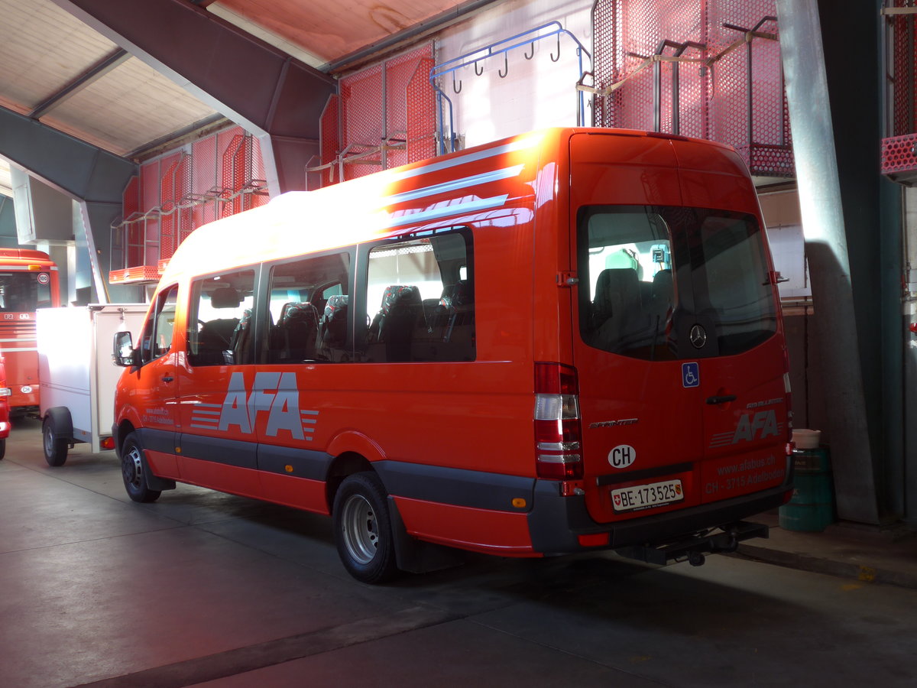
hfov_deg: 47.9
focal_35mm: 39
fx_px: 1033
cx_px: 458
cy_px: 344
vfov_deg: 36.8
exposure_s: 1/60
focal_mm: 8
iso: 100
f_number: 2.5
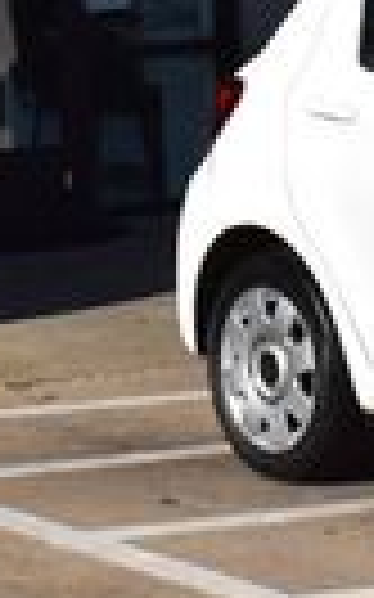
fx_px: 2890
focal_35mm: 177
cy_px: -85
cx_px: 288
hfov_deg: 7.4
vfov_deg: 11.6
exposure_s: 1/500
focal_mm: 24
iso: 200
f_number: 11
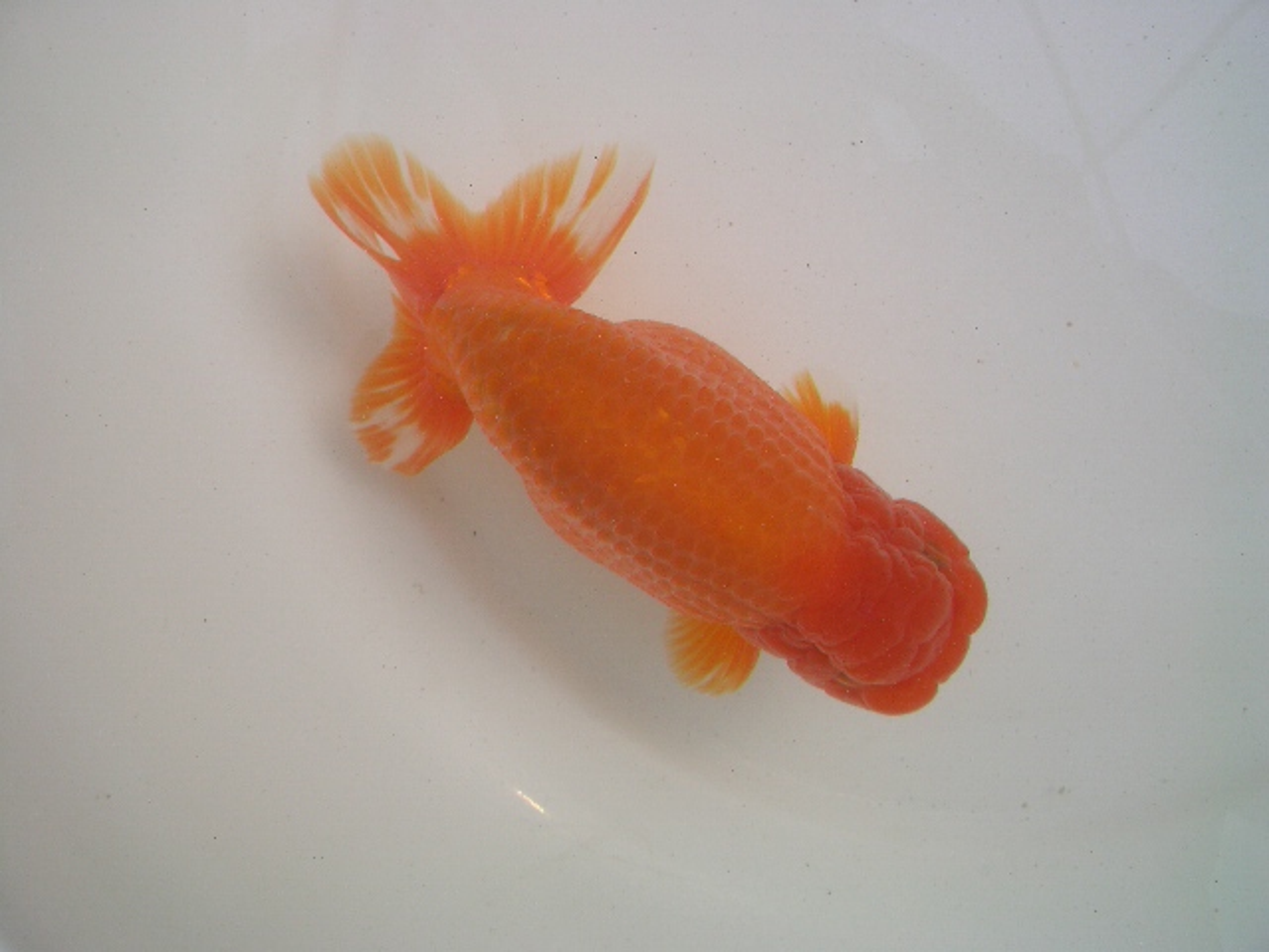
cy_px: 476
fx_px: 1283
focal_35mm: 35
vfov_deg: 40.7
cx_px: 634
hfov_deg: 52.6
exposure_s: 1/640
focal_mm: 5.8
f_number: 4.3
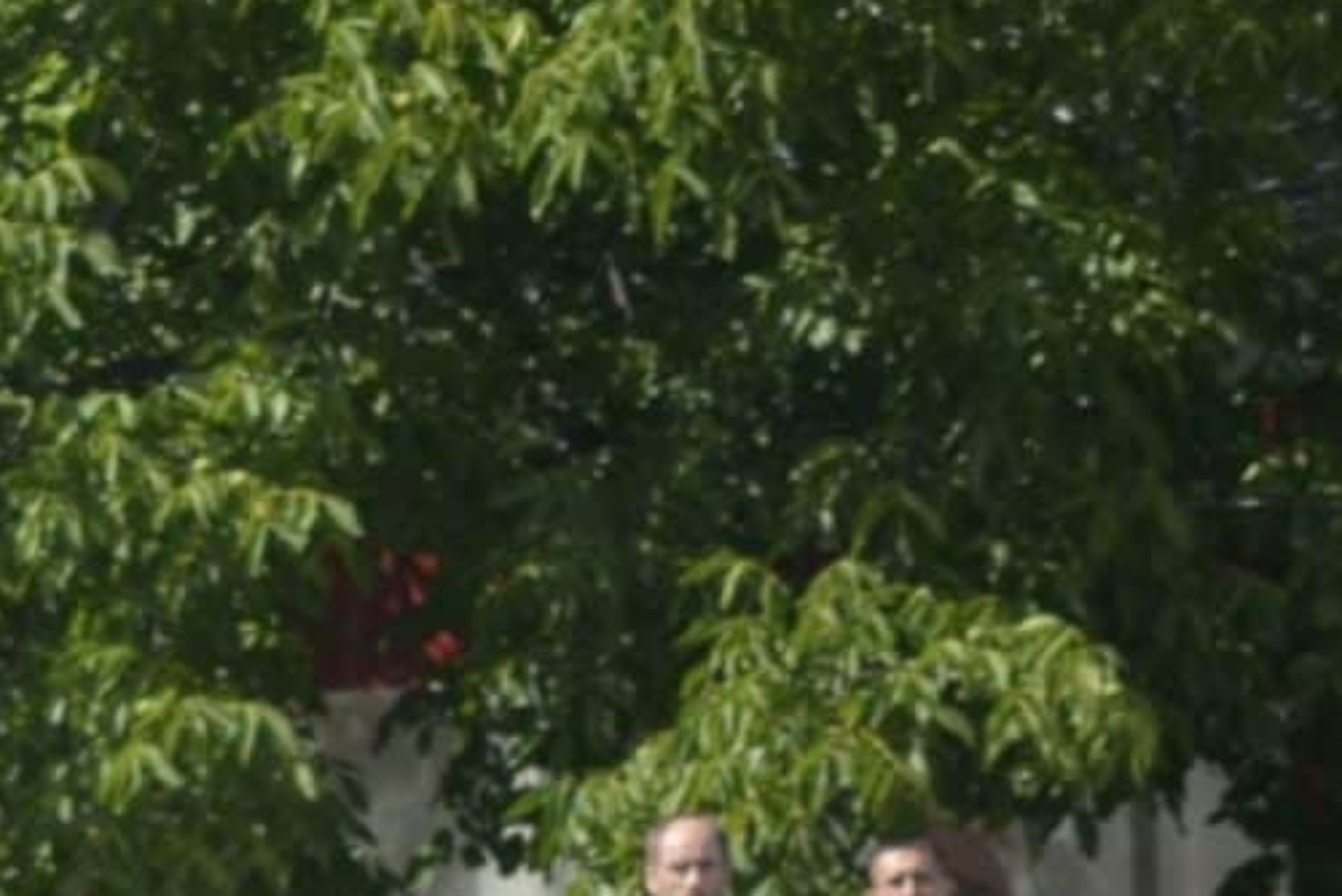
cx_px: -1210
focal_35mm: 1103
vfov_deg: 1.2
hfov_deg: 1.9
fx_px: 41139
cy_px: 1677
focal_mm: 180
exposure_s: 1/1000
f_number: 5.6
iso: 400
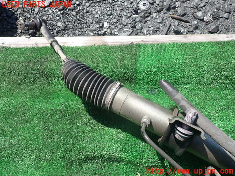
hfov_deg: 69.4
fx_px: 170
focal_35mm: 25
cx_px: 118
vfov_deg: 54.9
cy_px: 88
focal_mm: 4.5
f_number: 2.8
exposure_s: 1/800
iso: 100
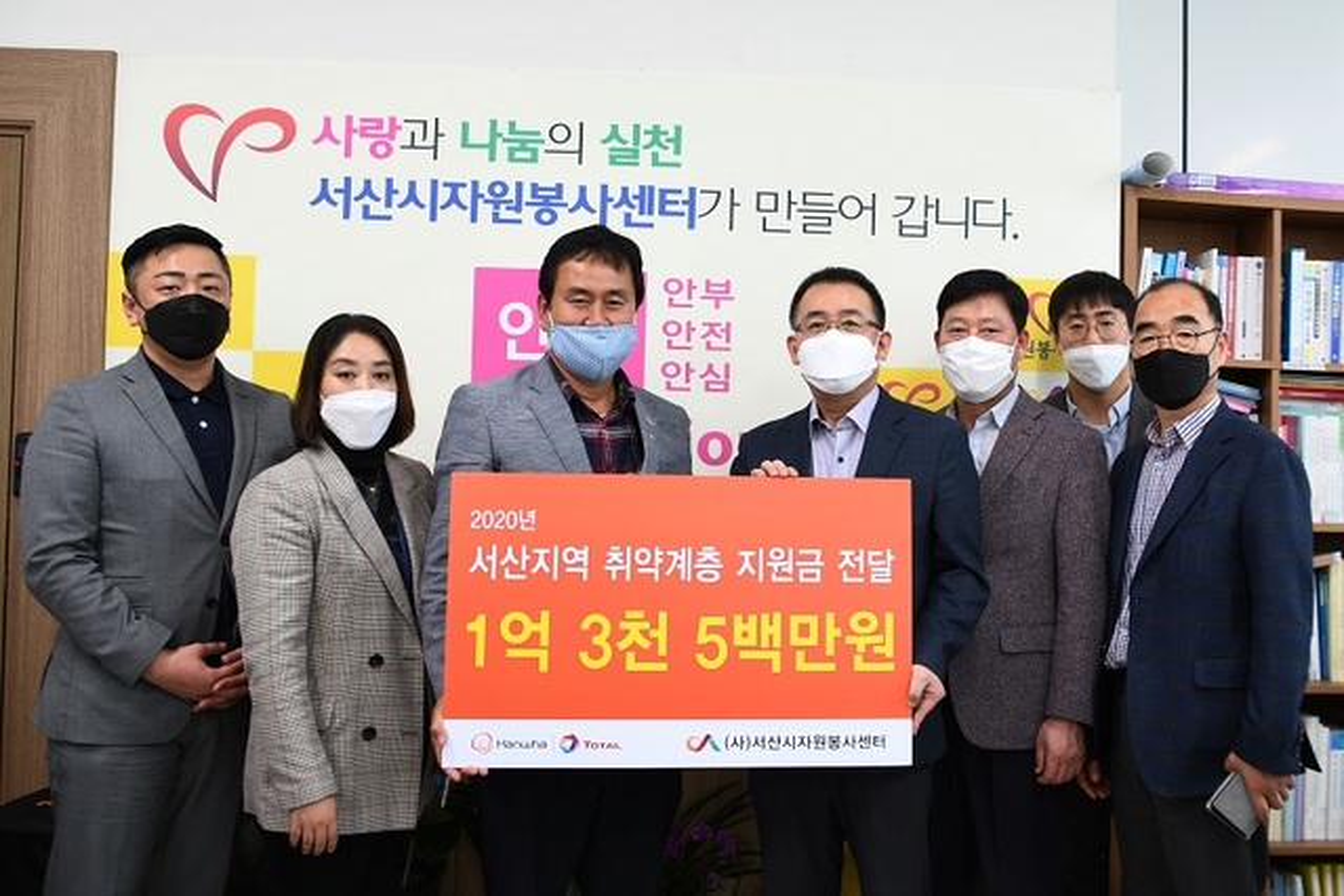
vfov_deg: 42.3
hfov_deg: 60.3
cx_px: 672
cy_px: 448
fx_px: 1157
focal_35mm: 31
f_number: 3.5
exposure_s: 1/15
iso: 200
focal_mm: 21
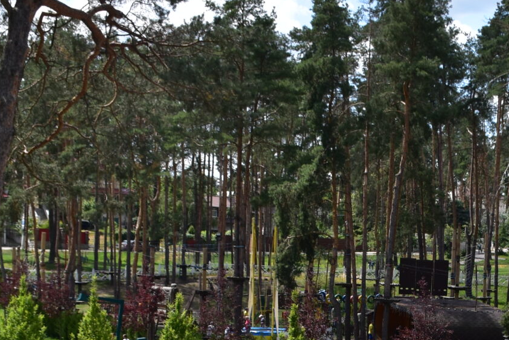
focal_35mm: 91
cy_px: 426
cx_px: 473
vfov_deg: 14.5
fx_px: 1287
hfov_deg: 21.8
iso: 200
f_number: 8
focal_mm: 20
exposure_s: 1/500
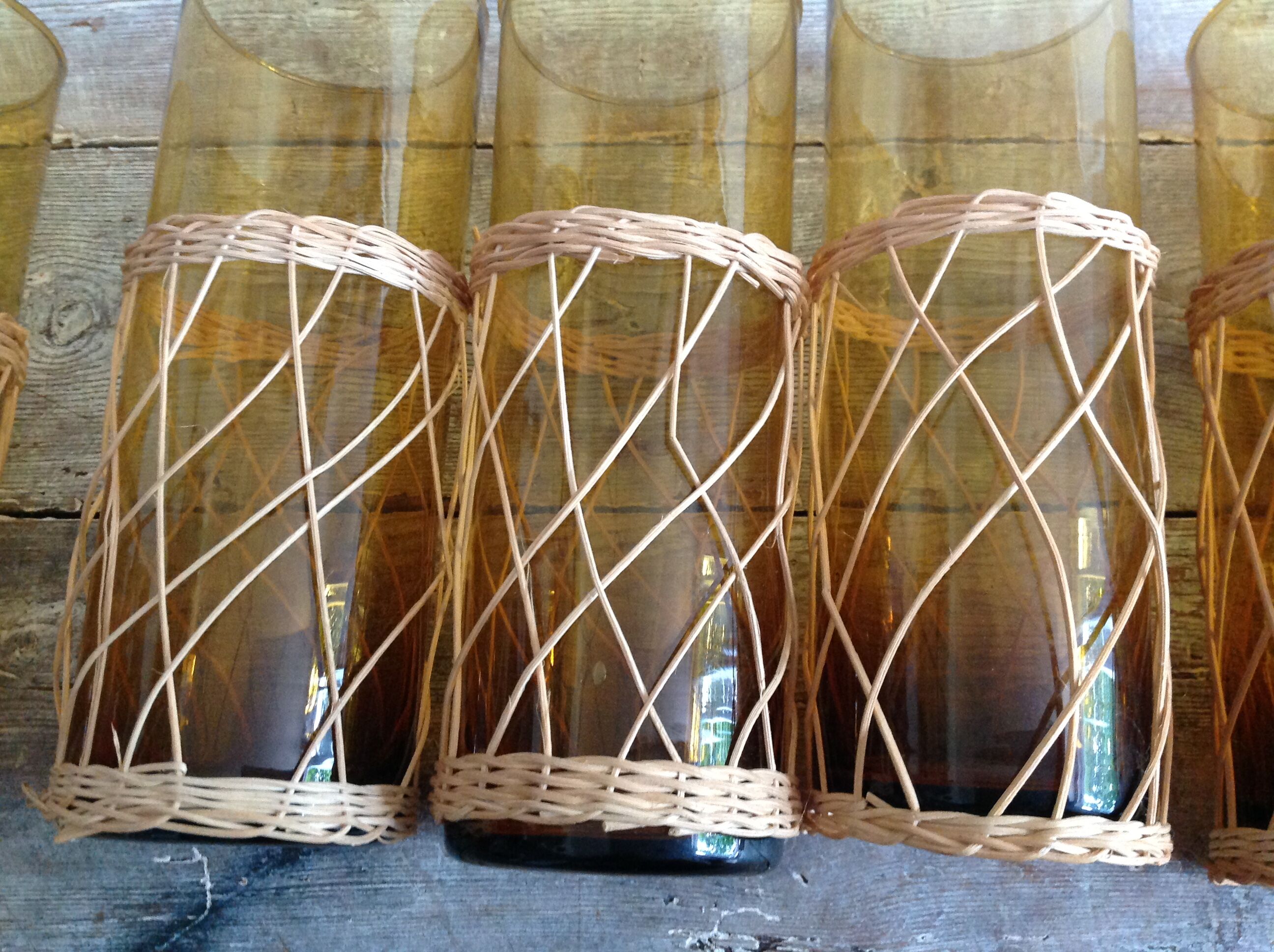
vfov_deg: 40.6
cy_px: 476
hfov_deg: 52.7
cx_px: 637
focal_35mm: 35
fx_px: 1286
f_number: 2.4
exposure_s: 1/15
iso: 320
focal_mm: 4.28
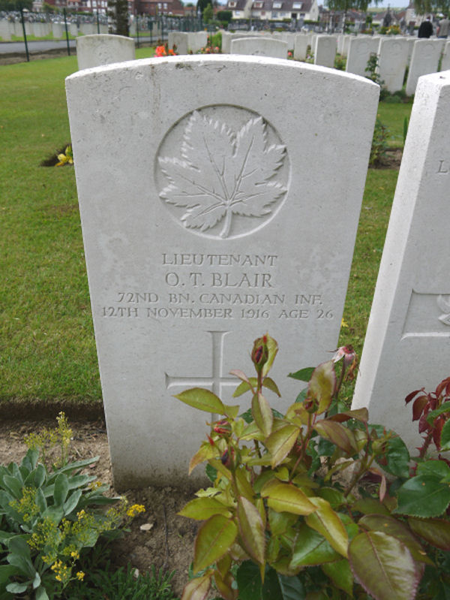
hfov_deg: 49.8
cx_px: 225
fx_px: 485
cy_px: 300
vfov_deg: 63.4
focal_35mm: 28
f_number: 6.3
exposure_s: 1/400
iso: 160
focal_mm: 14
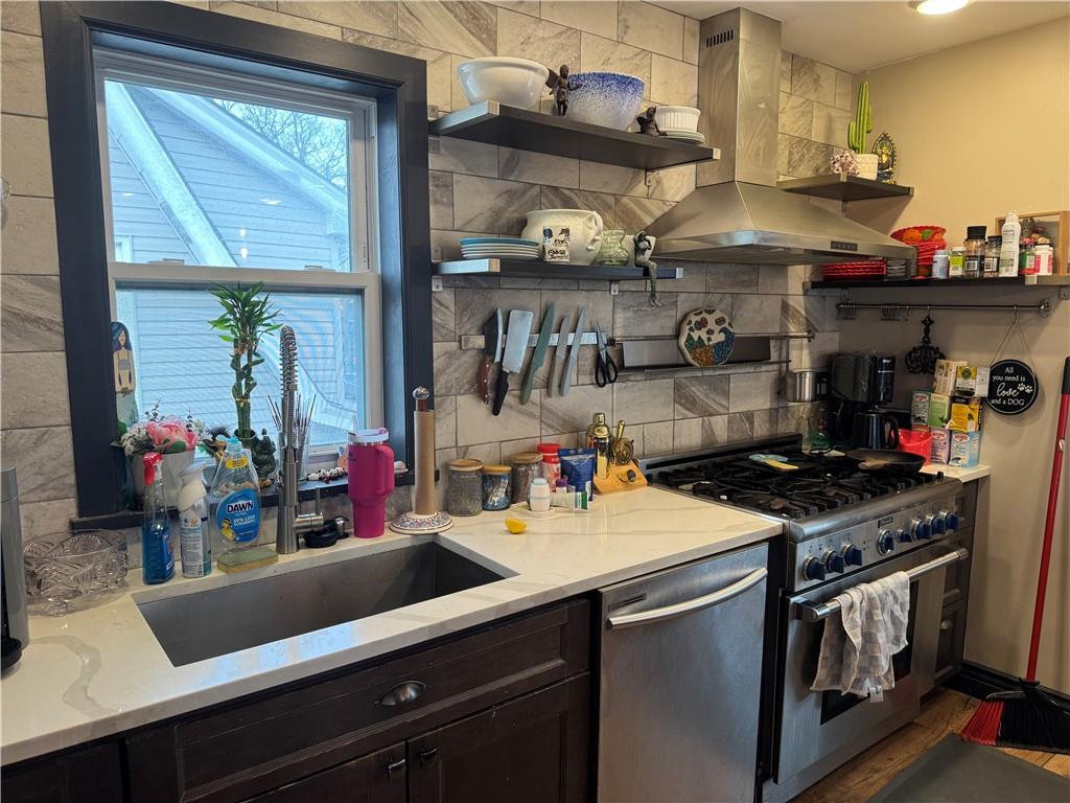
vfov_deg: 56.8
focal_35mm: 24
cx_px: 535
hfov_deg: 71.6
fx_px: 742
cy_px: 402
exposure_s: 1/120
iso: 125
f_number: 1.78
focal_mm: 6.76
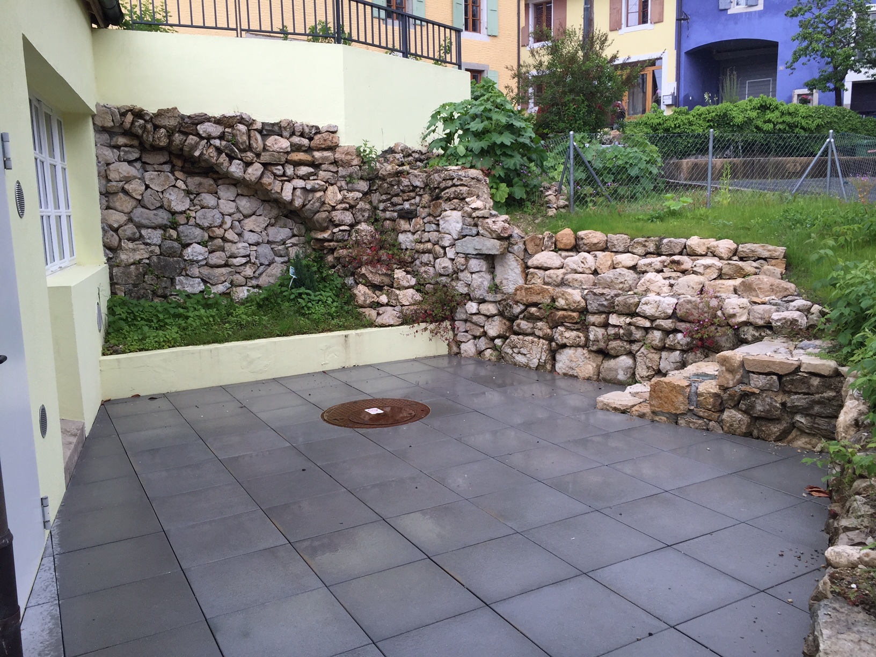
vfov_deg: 48.2
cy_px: 328
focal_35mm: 29
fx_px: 734
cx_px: 438
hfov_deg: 61.7
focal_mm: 4.15
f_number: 2.2
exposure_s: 1/599
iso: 32
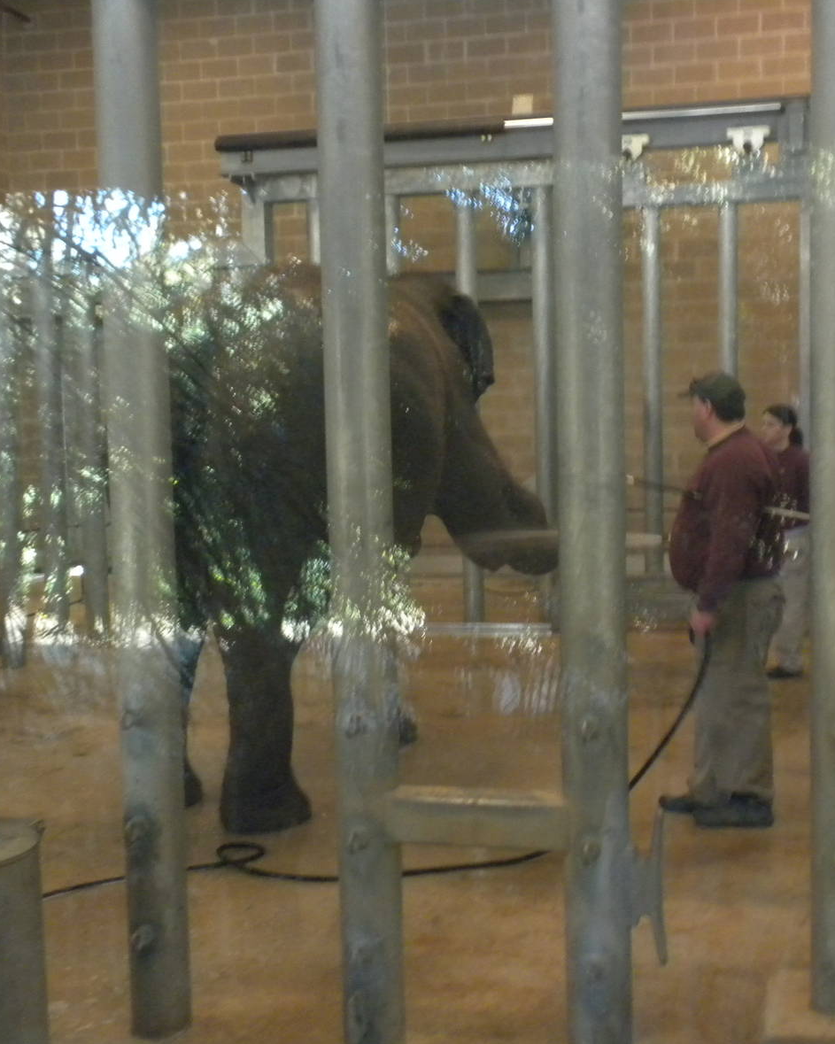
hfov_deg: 30.8
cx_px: 462
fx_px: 1514
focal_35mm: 49
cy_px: 529
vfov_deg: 38.0
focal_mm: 6.6
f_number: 3.5
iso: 400
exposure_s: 1/22
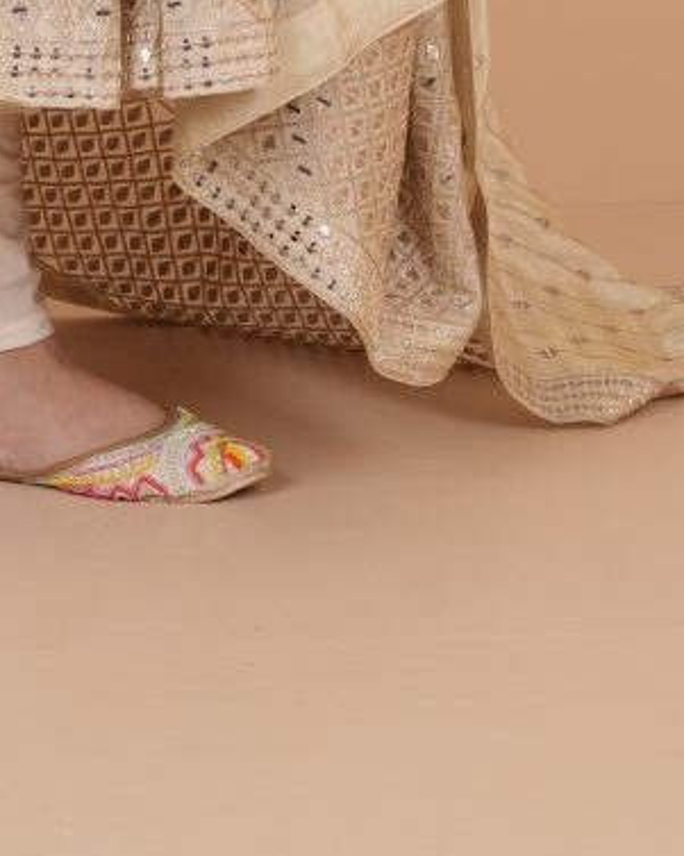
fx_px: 5624
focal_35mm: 222
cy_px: -849
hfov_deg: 6.9
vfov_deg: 8.3
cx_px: -118
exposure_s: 1/100
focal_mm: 55
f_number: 7.1
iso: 125
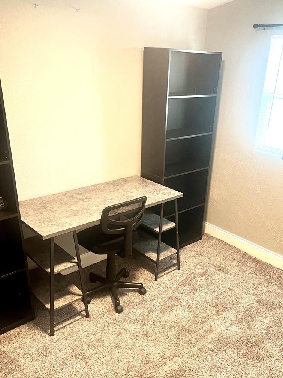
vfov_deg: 58.1
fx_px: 338
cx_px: 165
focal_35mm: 31
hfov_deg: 45.3
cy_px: 216
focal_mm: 5.1
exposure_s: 1/60
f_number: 1.6
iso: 320
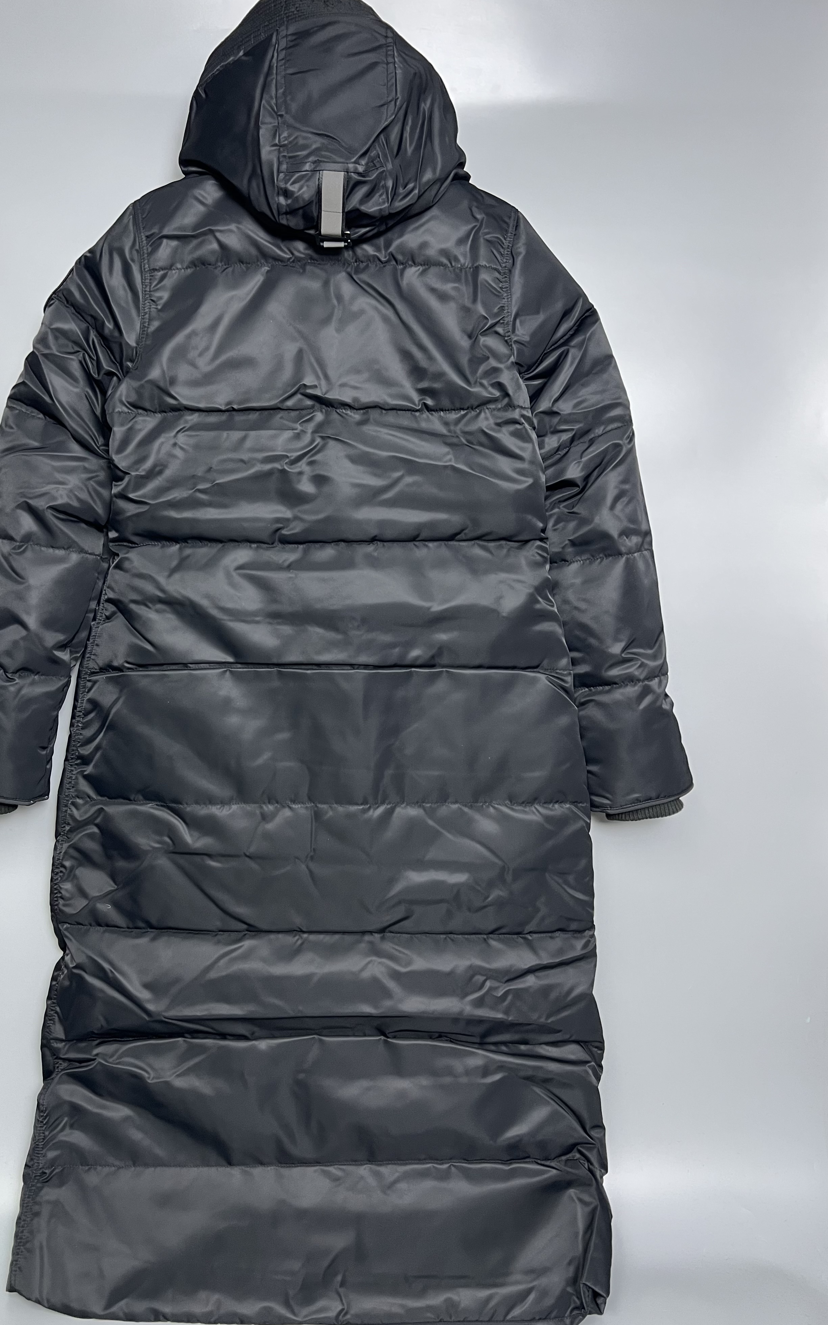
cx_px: 326
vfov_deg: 66.5
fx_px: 1011
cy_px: 664
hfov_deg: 44.3
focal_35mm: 28
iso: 125
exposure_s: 1/50
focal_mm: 5.7
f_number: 1.5
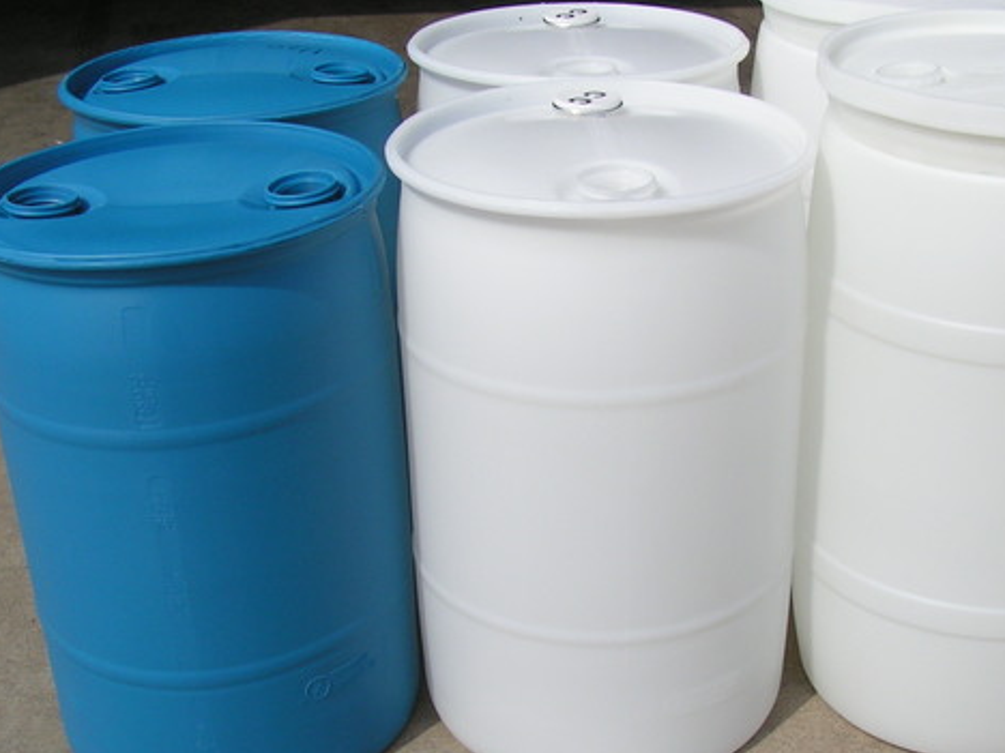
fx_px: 1510
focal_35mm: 52
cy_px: 393
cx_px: 608
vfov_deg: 28.0
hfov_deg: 36.7
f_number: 5.6
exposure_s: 1/640
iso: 50
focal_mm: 5.8
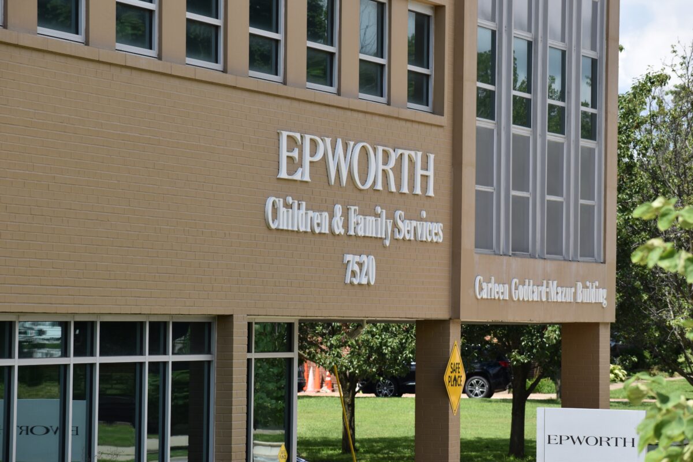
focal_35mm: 168
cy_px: 231
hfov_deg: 12.2
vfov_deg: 8.2
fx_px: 3234
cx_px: 346
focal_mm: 112
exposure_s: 1/500
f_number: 7.1
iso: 200
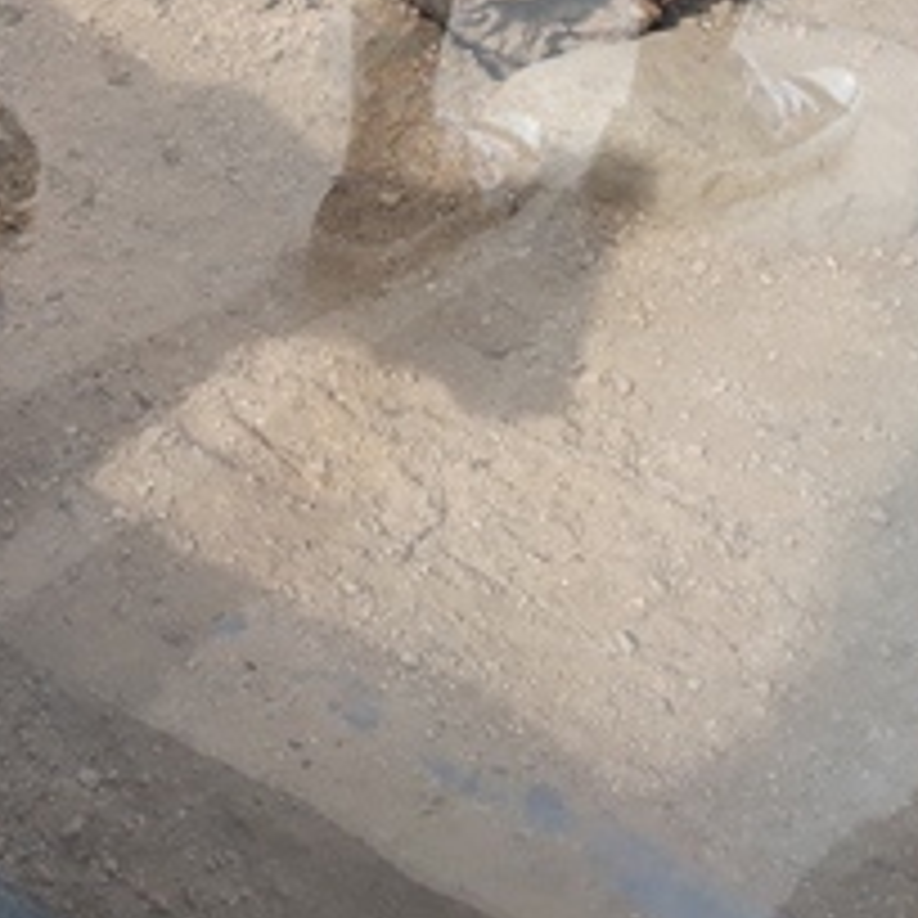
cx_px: -94
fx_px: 2250
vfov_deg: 22.5
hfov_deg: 21.8
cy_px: 99
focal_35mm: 75
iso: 40
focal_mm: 3.71
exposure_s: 1/138
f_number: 1.7
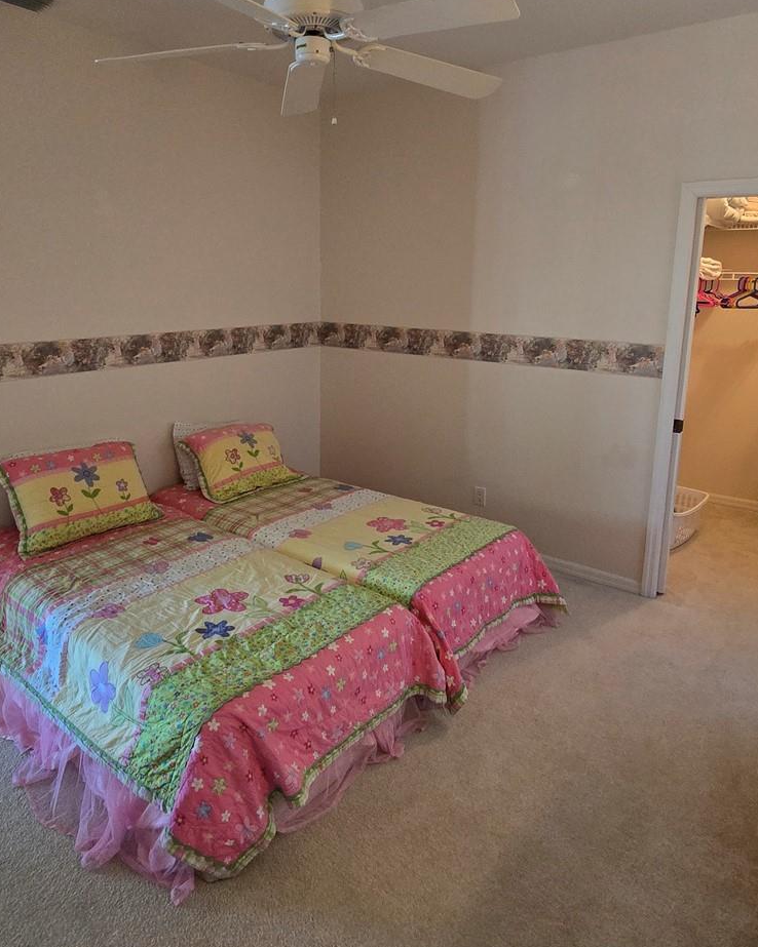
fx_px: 617
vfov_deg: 74.6
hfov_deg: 63.1
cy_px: 404
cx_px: 354
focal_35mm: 22
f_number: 2.2
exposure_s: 1/60
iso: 500
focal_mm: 2.2
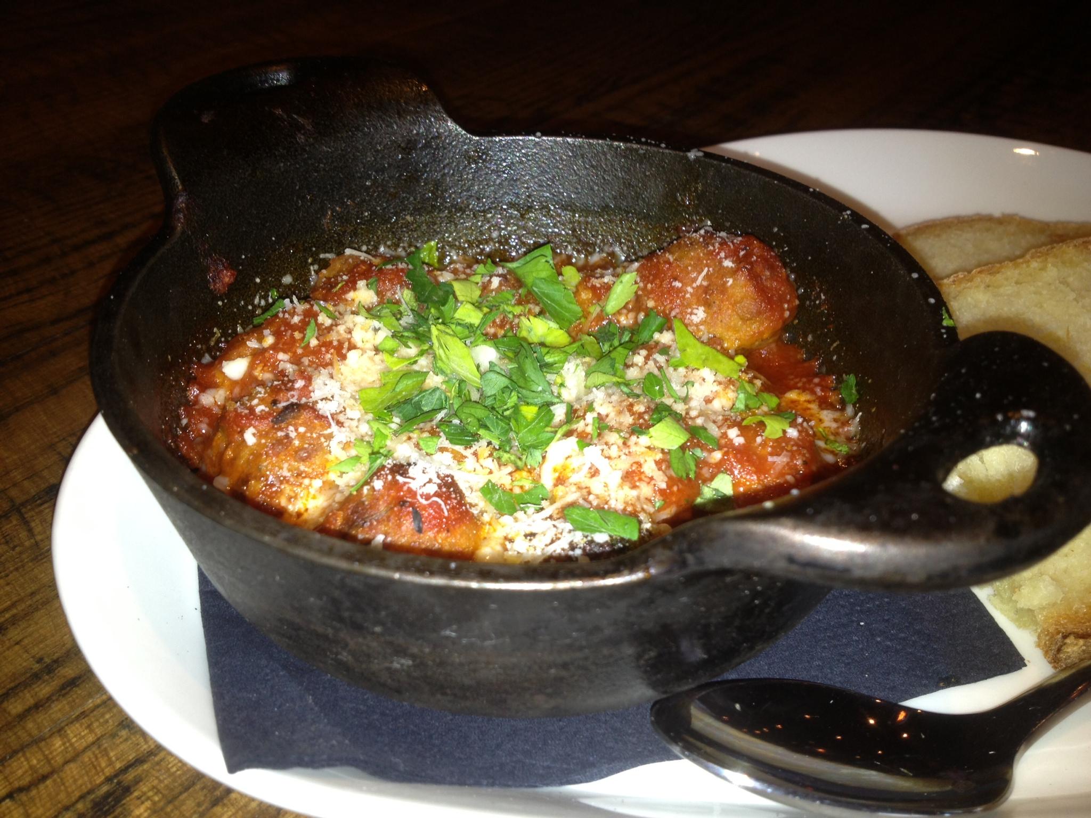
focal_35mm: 35
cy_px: 409
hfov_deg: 52.6
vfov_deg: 40.7
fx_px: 1103
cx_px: 546
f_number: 2.4
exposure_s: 1/22
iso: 50
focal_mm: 4.28
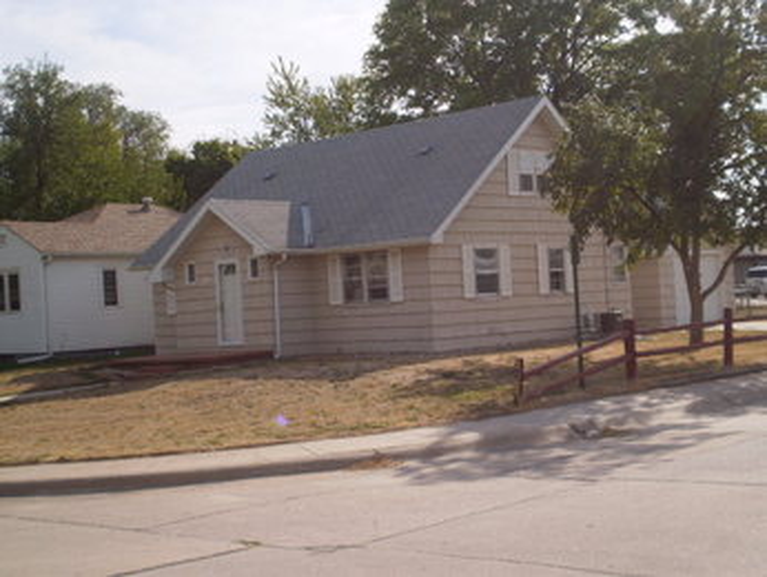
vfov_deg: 27.6
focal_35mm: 53
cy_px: 288
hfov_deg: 36.1
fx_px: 1175
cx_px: 384
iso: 64
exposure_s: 1/500
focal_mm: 9.3
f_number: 5.6
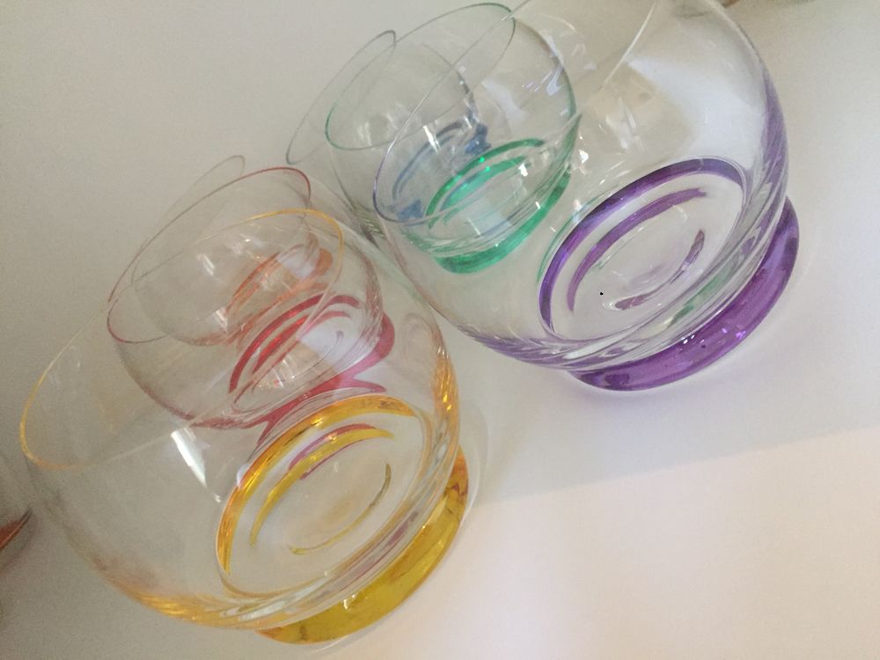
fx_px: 737
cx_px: 440
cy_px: 330
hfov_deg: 61.7
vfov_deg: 48.2
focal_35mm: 29
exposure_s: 1/25
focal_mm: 4.15
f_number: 2.2
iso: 250
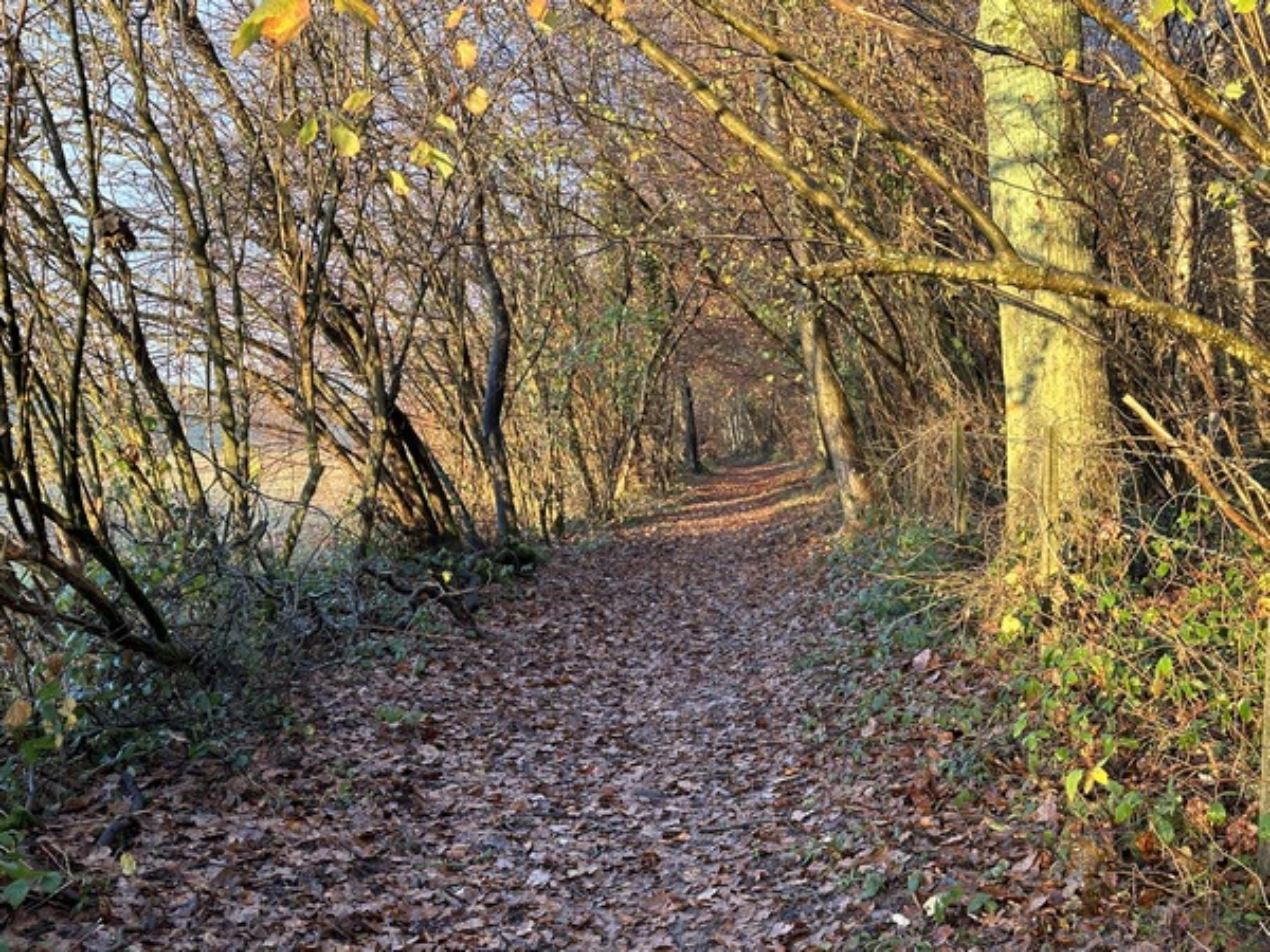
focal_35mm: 48
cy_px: 476
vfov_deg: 30.3
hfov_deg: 39.7
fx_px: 1761
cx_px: 635
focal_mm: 6.86
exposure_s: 1/121
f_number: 1.78
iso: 80
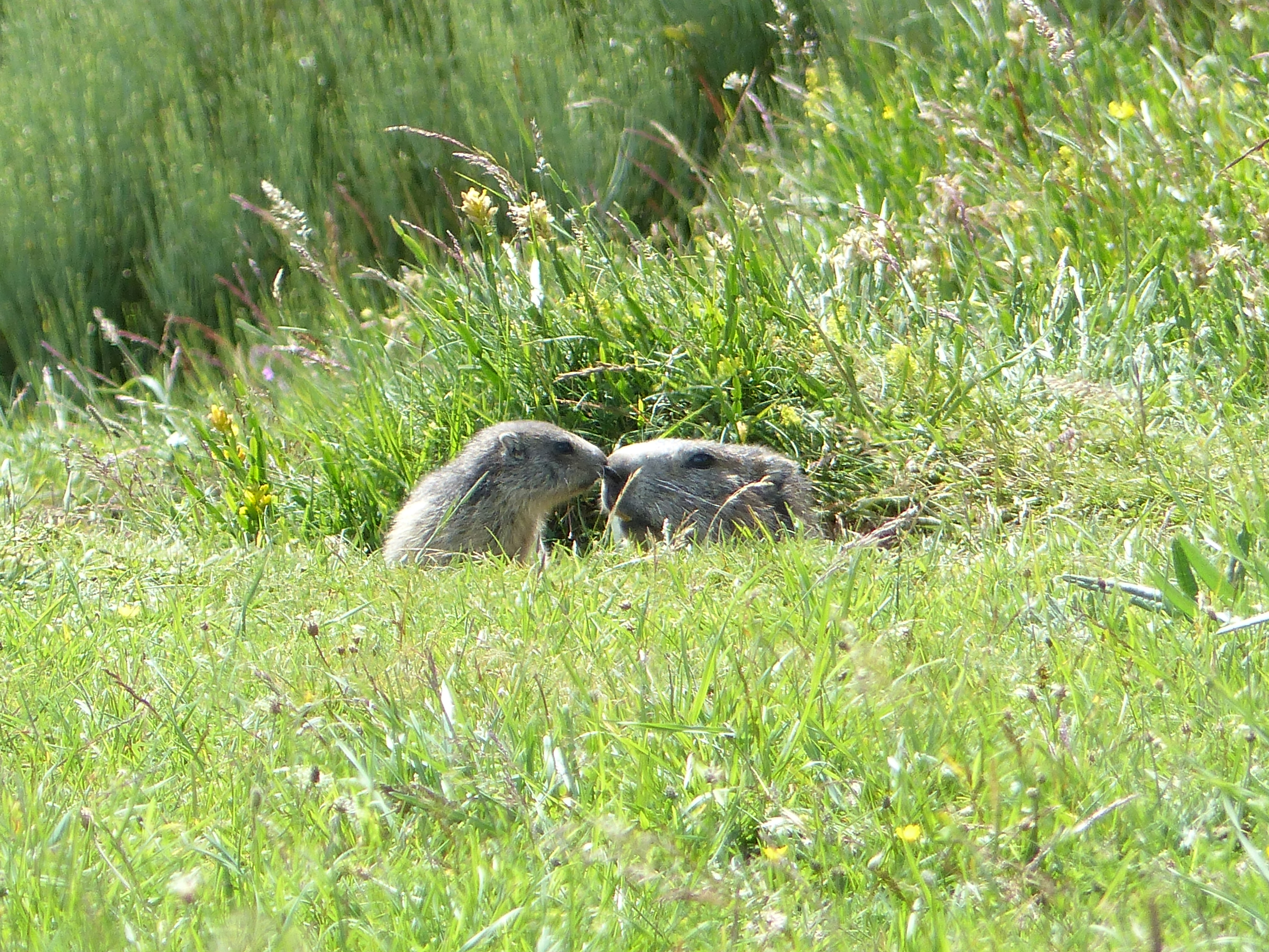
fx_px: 43991
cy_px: 476
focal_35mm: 1200
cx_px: 634
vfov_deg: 1.2
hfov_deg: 1.7
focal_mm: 108
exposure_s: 1/320
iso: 100
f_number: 4
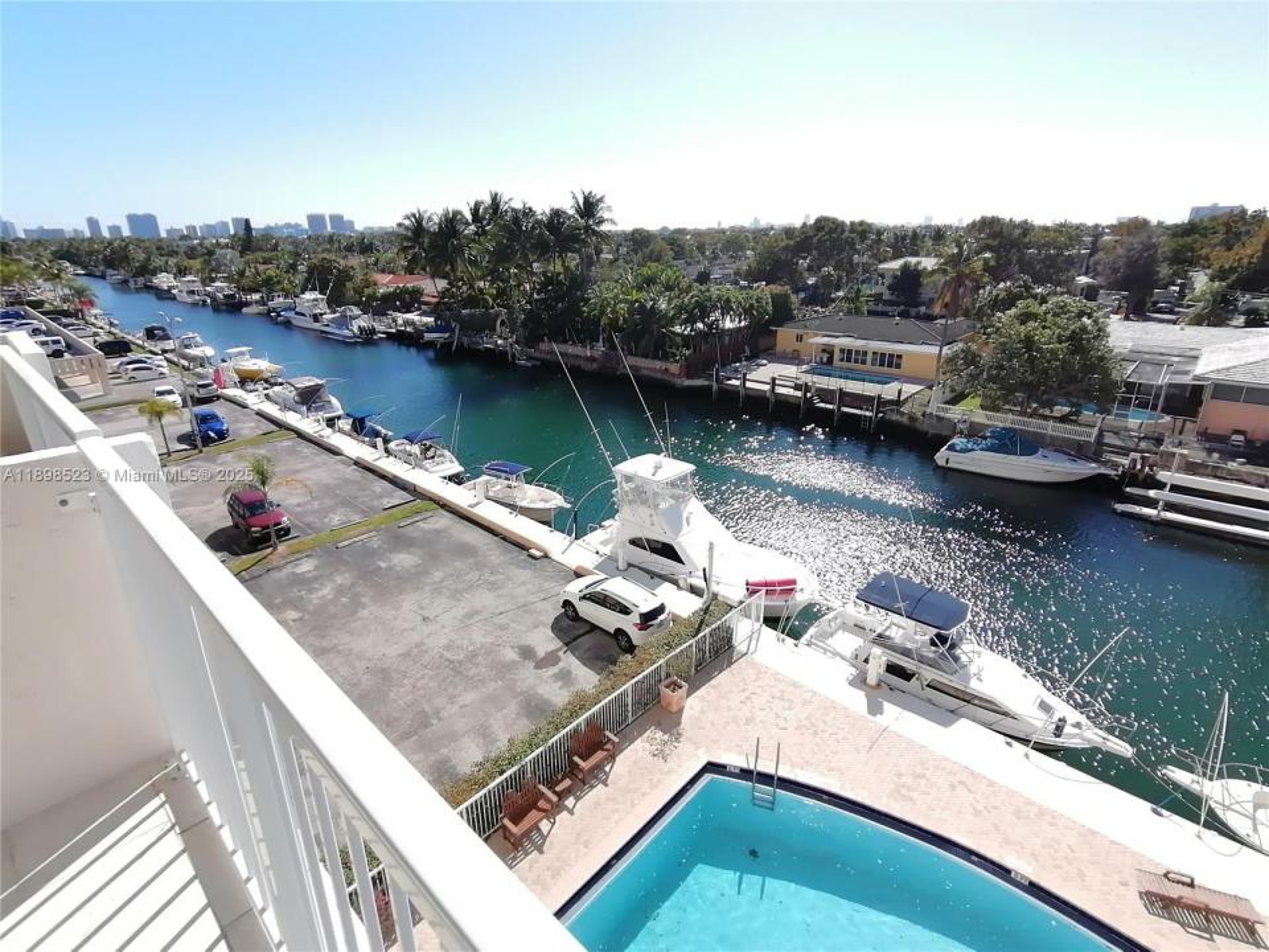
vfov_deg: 74.7
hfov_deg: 91.0
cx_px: 634
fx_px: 623
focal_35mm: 17
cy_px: 476
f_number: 2.4
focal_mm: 2.84
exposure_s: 1/914
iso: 50
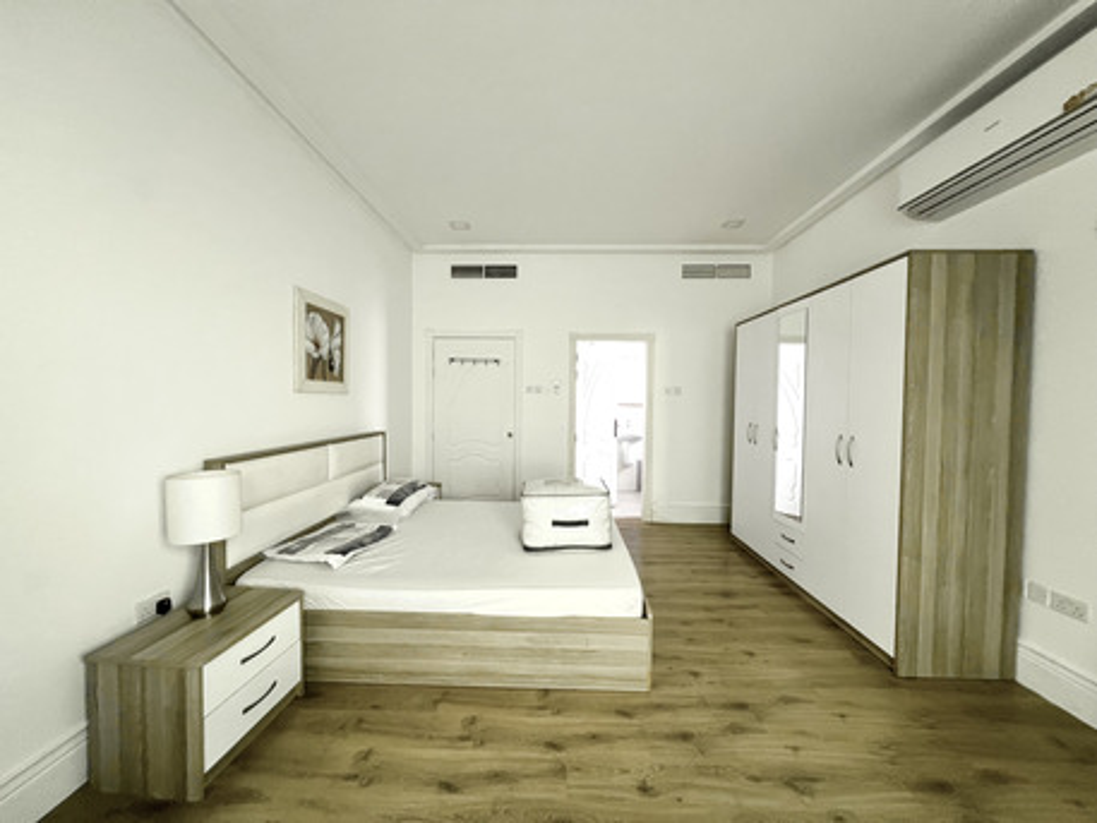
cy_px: 412
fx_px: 412
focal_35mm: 13
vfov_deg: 89.9
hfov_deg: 106.2
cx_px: 548
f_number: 1.8
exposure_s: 1/100
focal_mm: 1.57
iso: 200
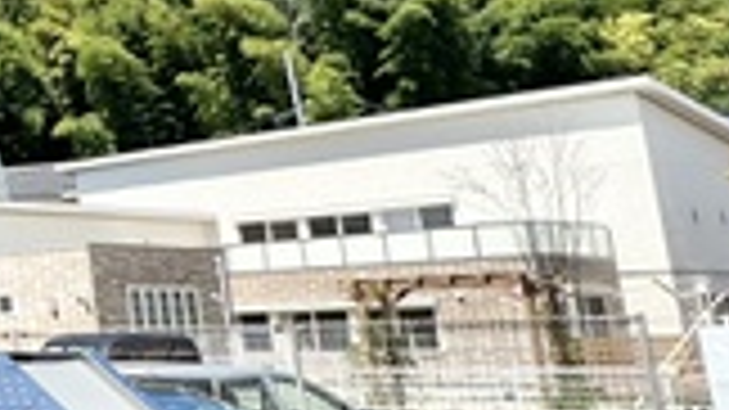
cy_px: 151
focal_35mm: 66
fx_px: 1275
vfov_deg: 18.2
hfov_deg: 18.2
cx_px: -792
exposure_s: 1/1553
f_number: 2.2
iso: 50
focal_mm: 2.22
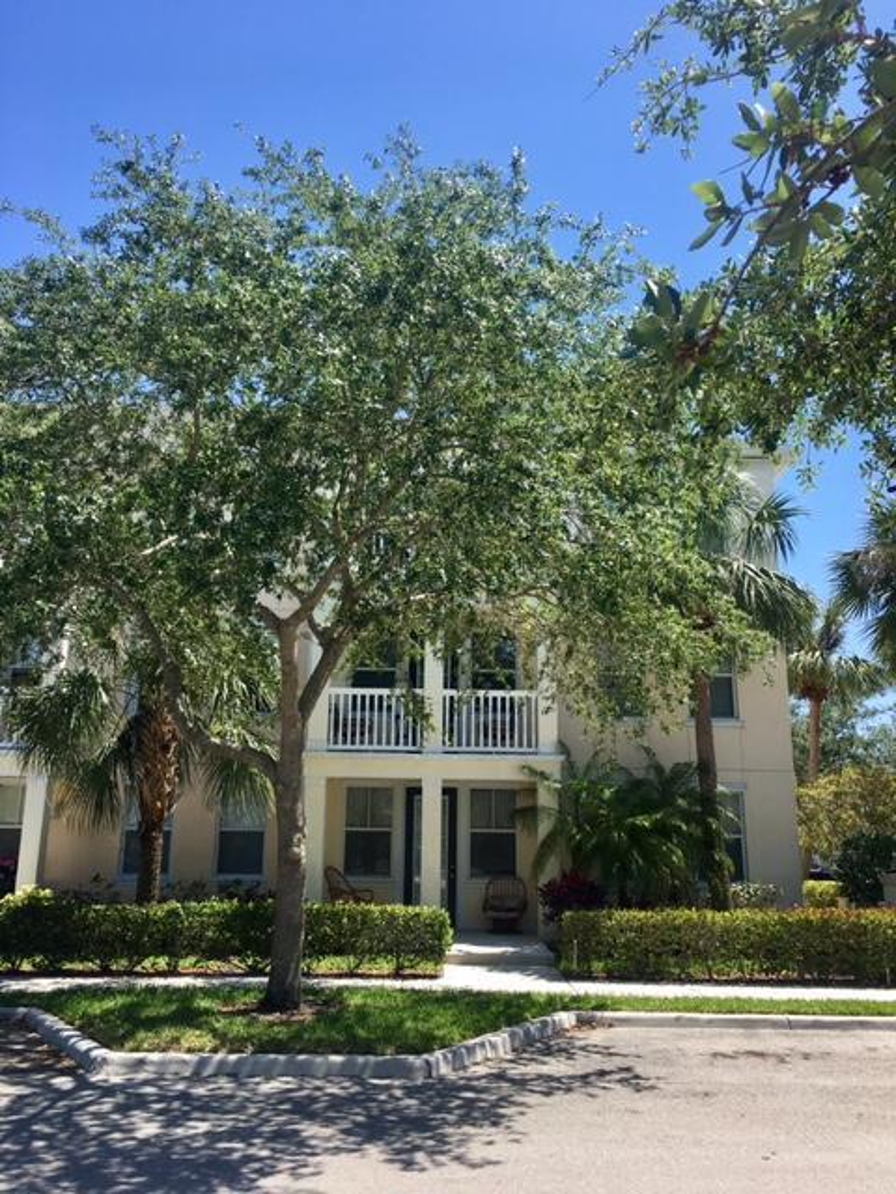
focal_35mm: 29
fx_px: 1001
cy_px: 597
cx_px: 448
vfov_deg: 61.7
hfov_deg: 48.2
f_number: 2.2
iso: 25
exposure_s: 1/864
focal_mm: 4.15
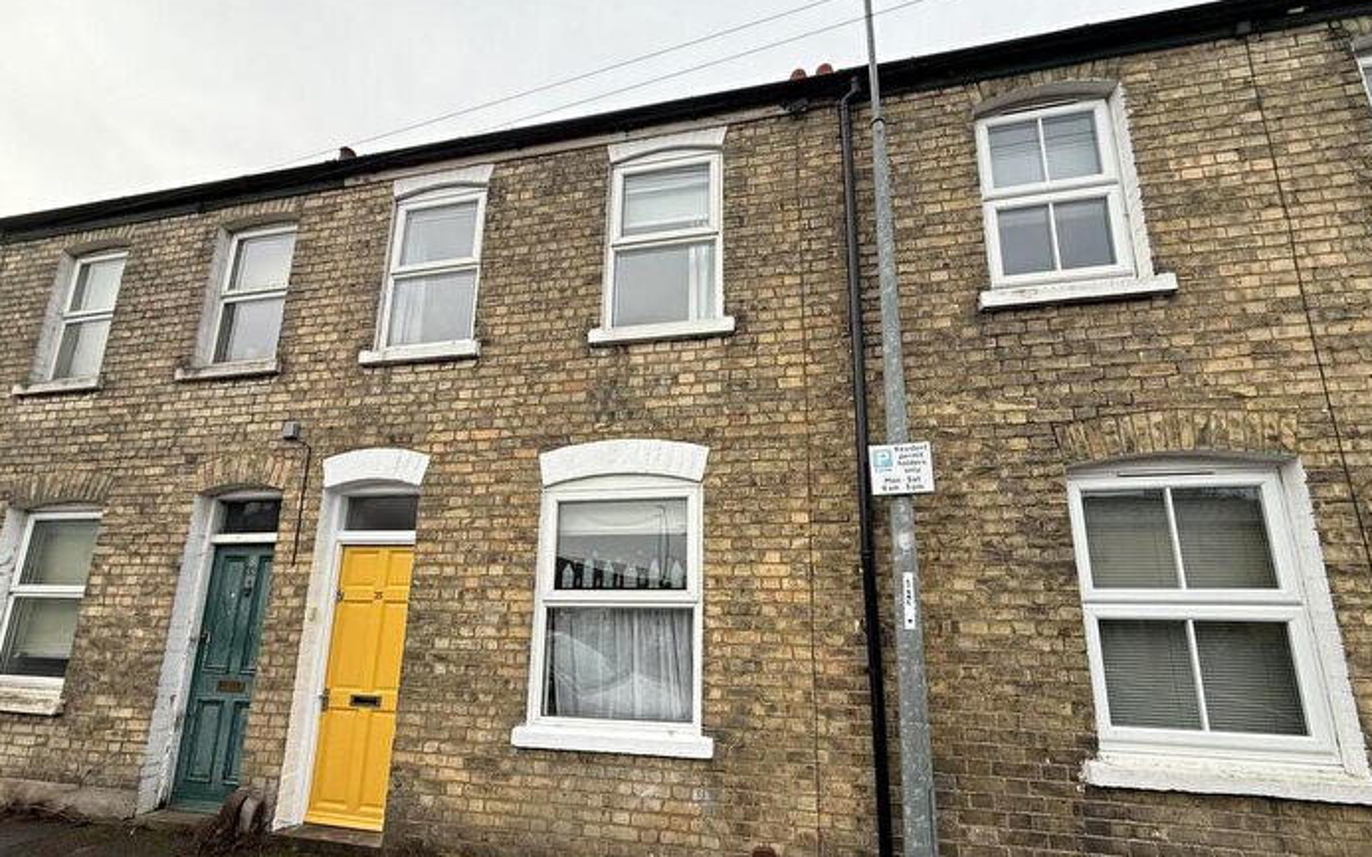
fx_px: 561
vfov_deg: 74.1
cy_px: 510
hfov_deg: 101.5
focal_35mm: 15
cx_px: 689
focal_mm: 2.22
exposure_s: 1/313
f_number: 2.2
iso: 50
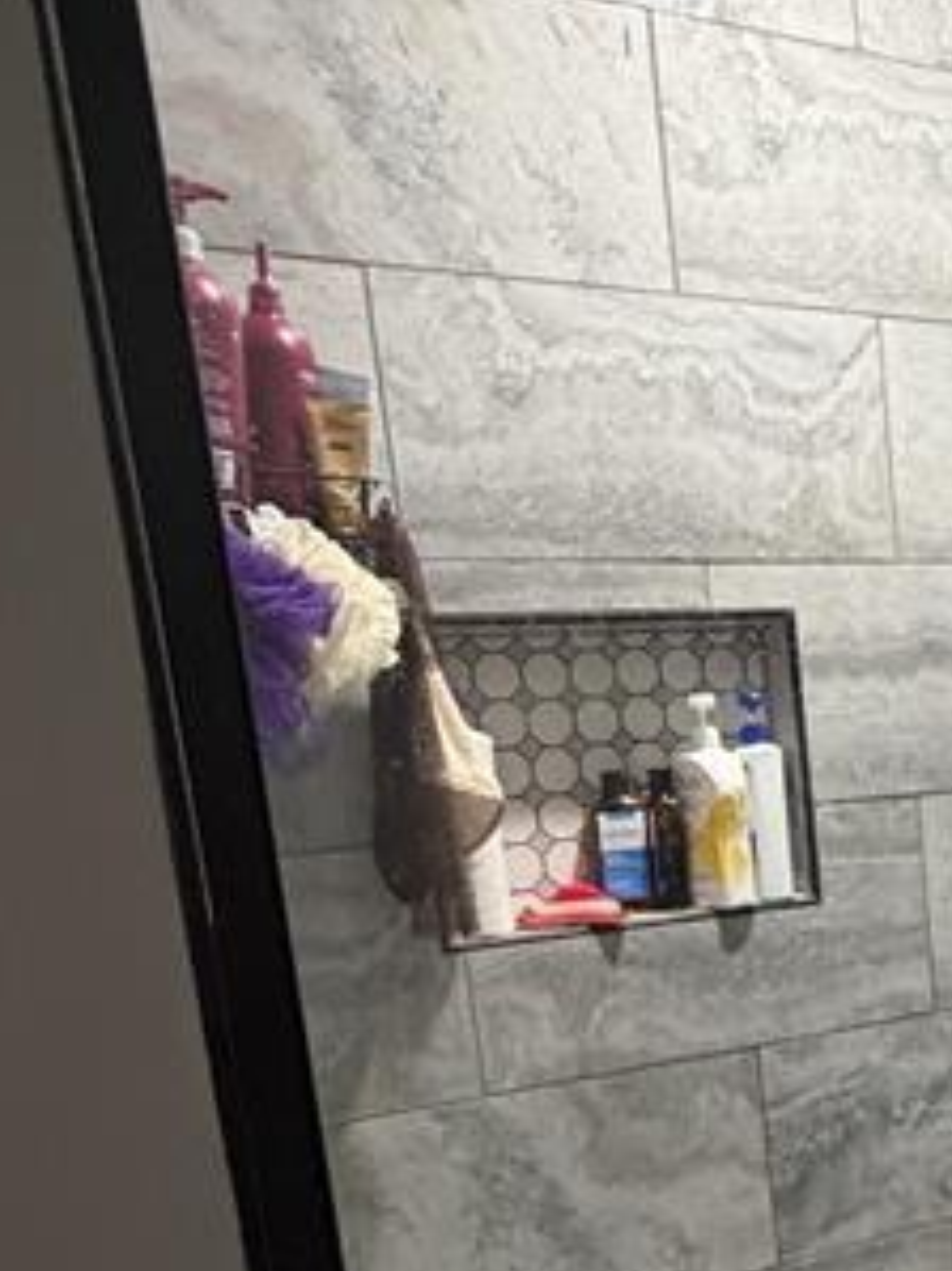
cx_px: 918
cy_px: 999
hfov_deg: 36.3
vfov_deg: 48.7
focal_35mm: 36
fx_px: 1321
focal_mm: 2.22
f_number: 2.2
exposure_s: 1/60
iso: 400
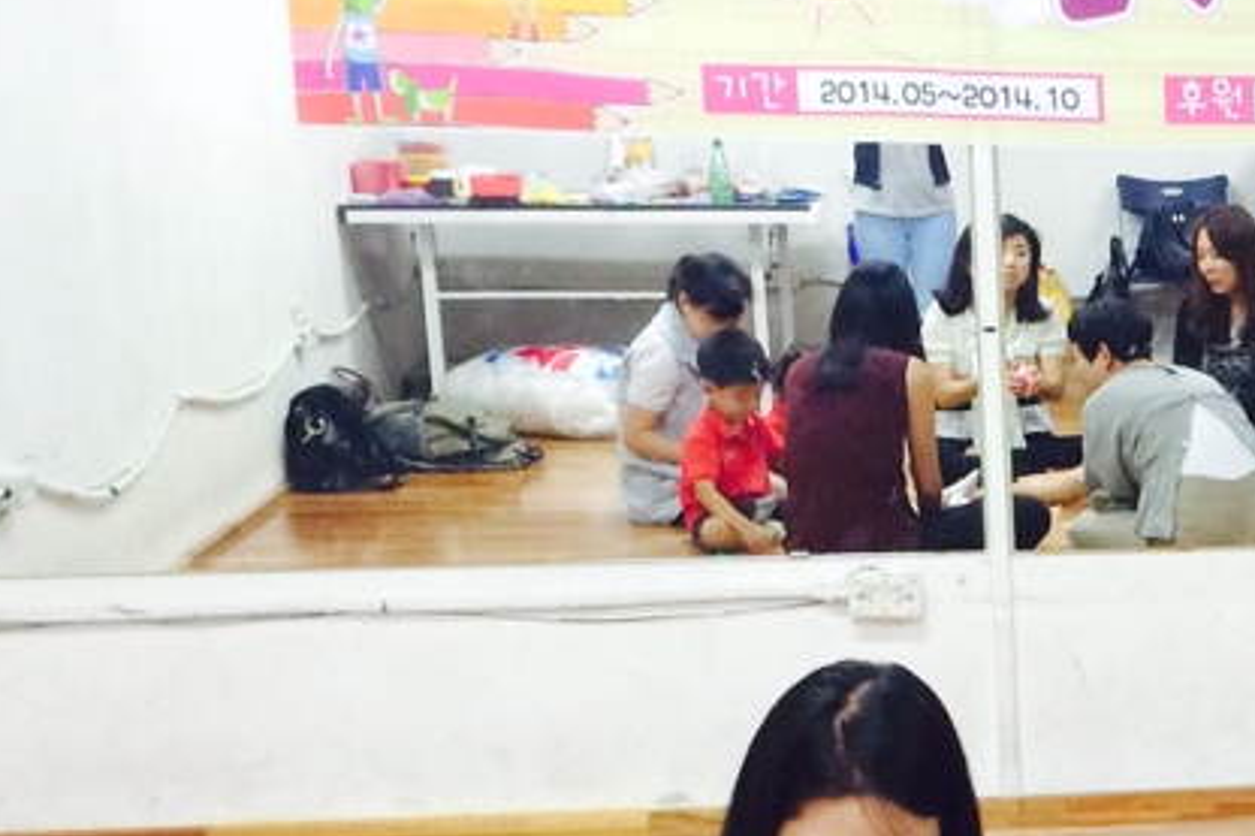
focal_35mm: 96
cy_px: 893
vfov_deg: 14.0
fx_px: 3345
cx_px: 1569
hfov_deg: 19.8
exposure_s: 1/30
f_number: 2.2
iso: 125
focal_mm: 4.12
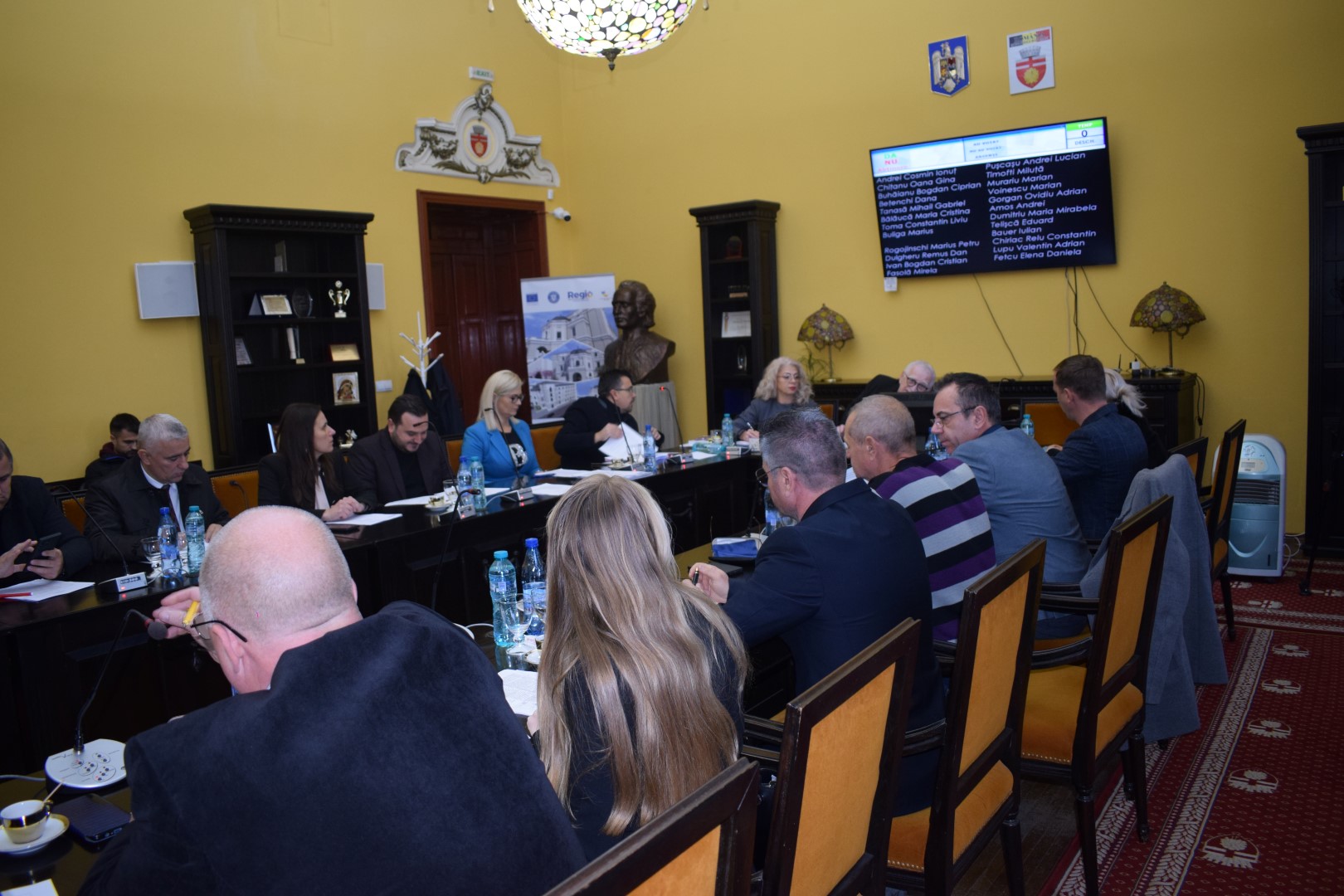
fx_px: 1008
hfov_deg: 67.4
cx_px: 672
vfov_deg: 47.9
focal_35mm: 27
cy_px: 448
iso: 800
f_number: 4
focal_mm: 18
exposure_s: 1/60
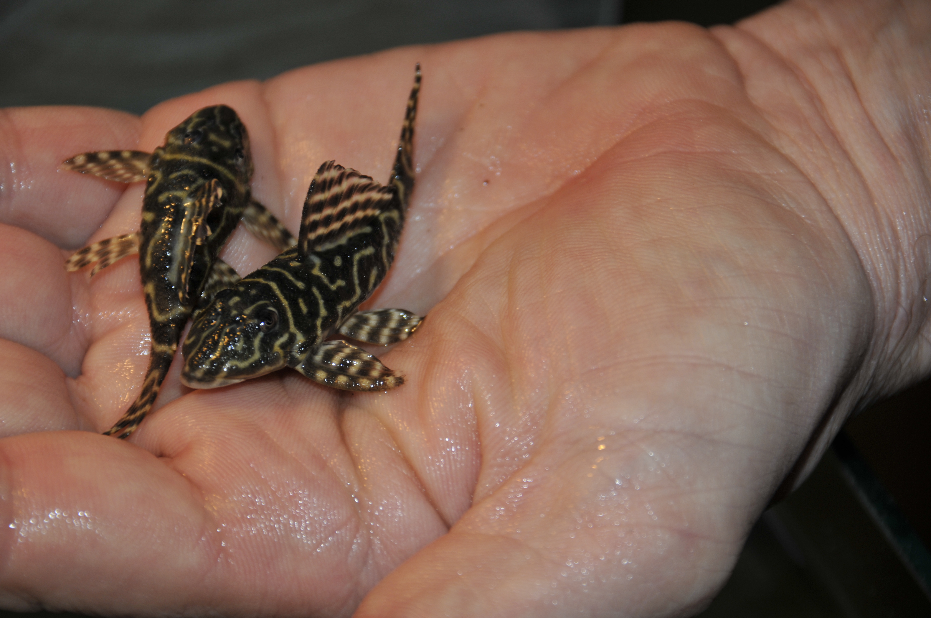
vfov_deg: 5.9
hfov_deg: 8.9
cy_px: 309
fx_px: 6005
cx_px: 466
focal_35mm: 232
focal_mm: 155
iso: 200
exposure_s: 1/60
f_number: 6
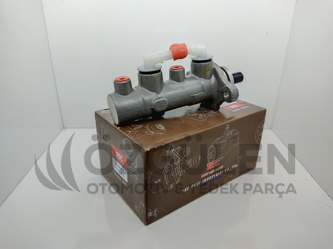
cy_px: 124
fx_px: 250
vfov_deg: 53.1
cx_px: 166
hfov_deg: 67.3
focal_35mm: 26
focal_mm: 4.74
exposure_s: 1/100
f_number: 1.79
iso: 149
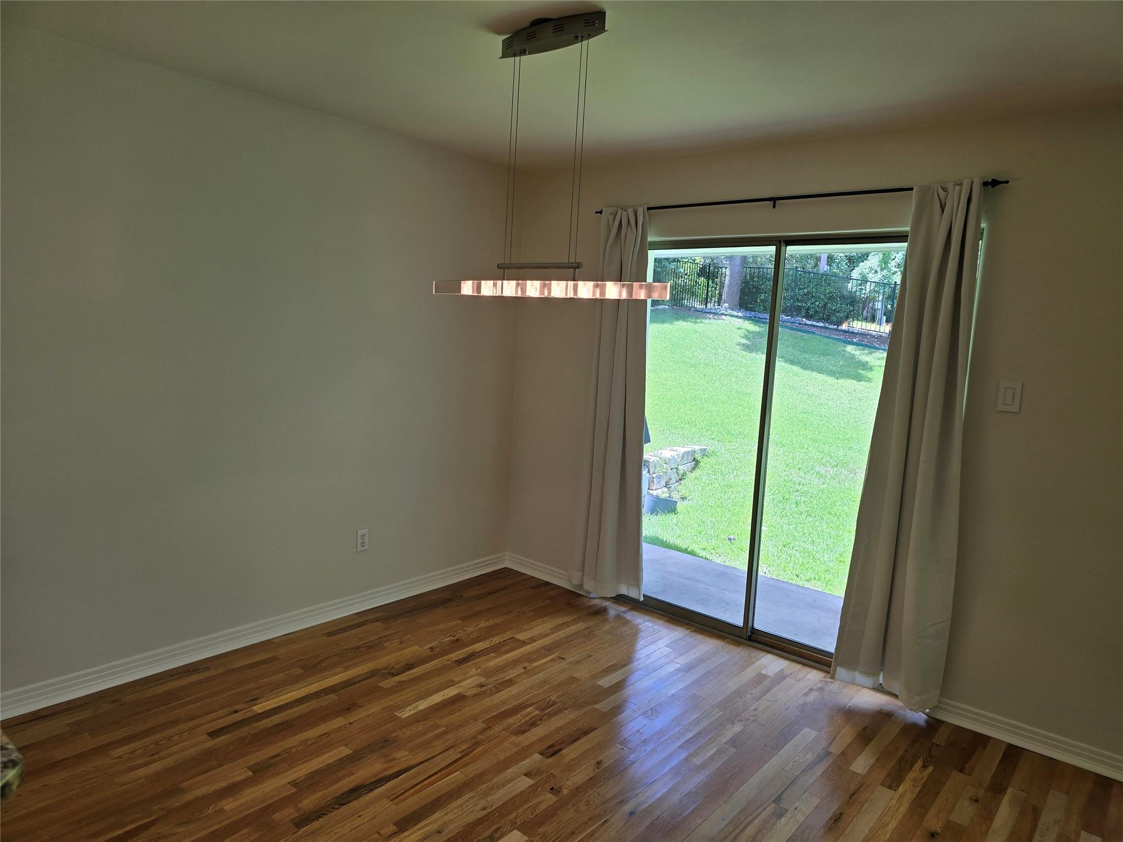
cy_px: 421
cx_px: 562
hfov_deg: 73.9
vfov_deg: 58.9
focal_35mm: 23
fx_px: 746
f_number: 1.7
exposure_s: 1/120
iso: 20
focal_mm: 6.3
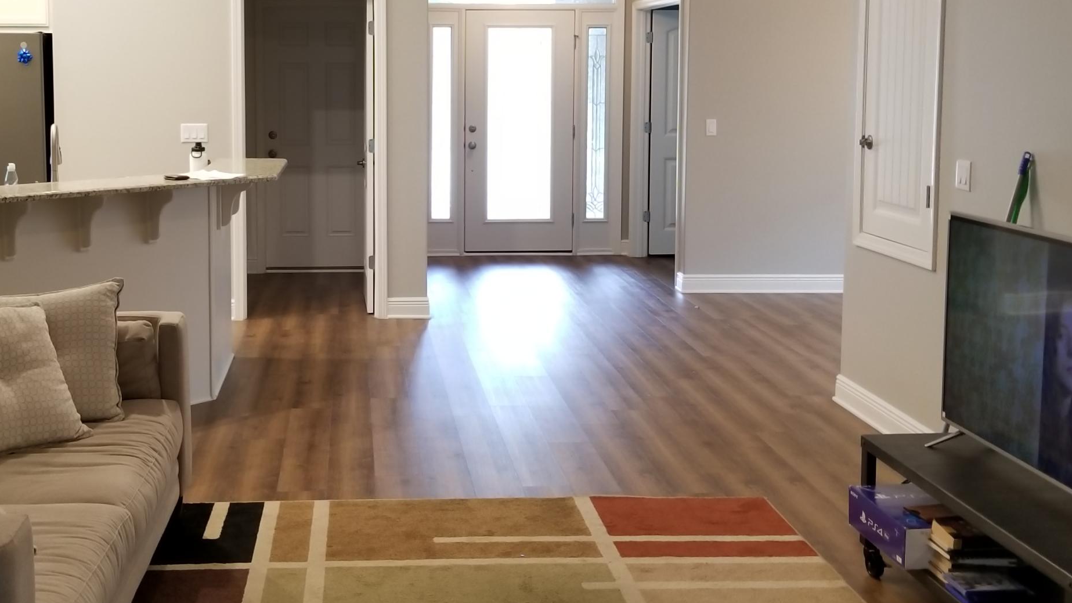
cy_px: 197
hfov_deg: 44.3
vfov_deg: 25.8
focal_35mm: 46
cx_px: 424
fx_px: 1308
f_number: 1.7
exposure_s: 1/30
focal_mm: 4.3
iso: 160
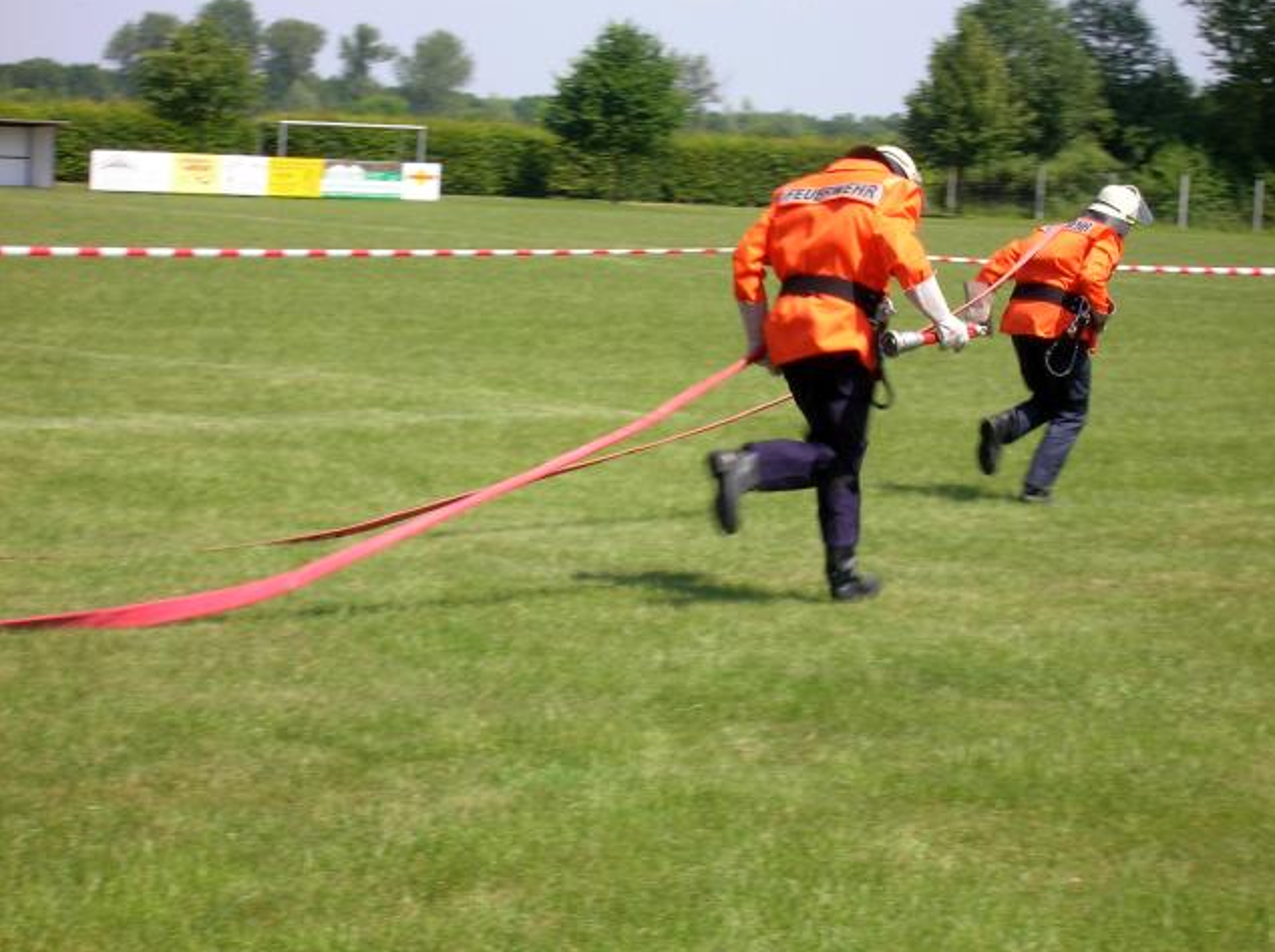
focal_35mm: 103
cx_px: 642
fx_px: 3787
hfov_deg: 19.1
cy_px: 473
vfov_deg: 14.3
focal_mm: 17.1
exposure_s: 1/79.6
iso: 50
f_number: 8.2
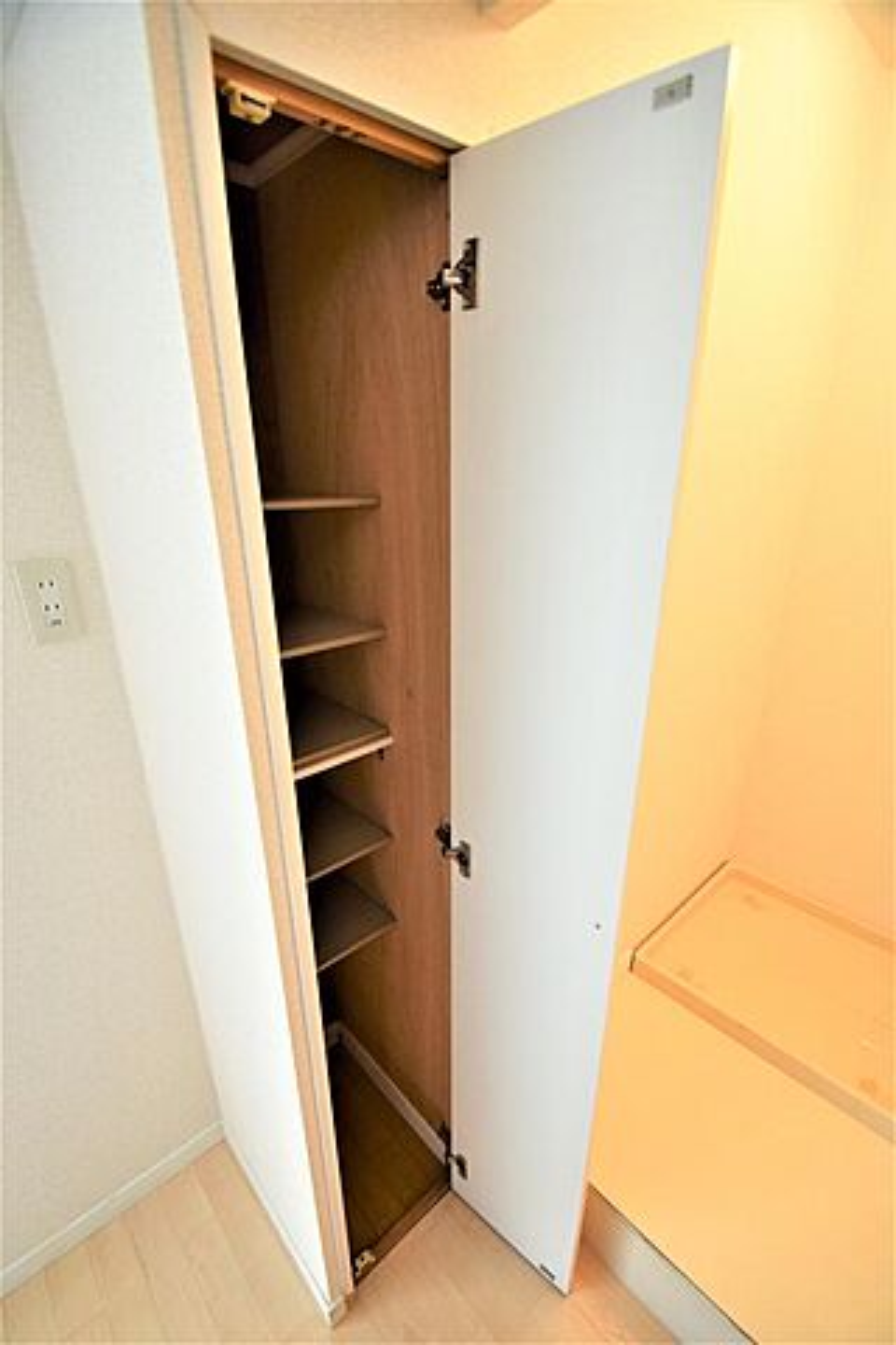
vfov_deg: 100.4
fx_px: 560
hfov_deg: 77.3
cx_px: 448
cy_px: 672
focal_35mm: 15
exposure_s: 1/60
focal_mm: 10
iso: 1000
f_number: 3.5
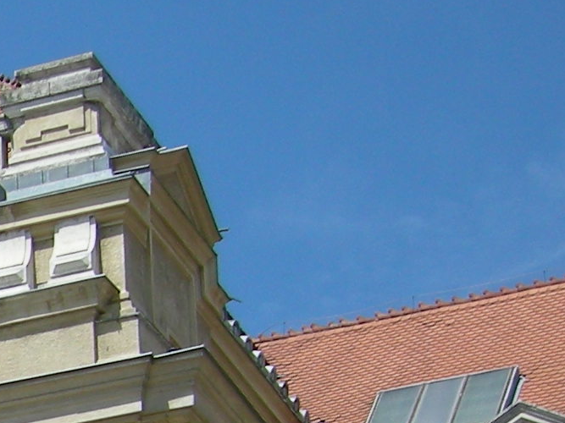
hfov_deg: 9.3
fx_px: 3215
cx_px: -663
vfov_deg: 7.1
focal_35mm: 197
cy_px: 1030
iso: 64
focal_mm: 7.5
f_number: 3
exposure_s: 1/1000
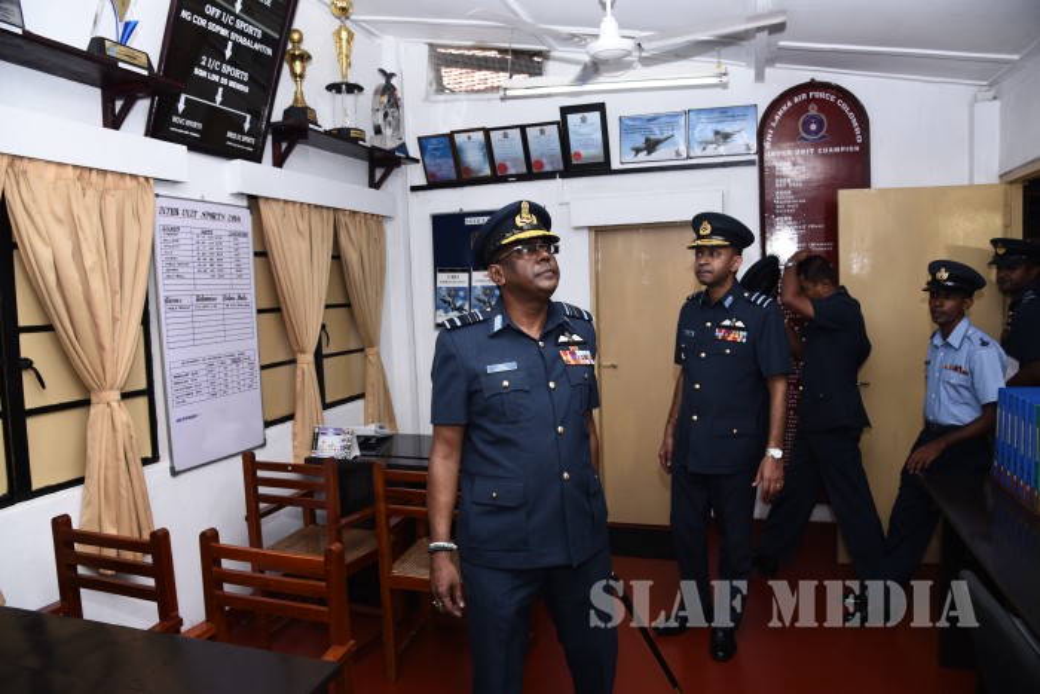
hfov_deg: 73.7
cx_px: 520
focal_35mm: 24
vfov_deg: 53.2
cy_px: 347
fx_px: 693
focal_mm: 24
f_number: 5.6
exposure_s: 1/125
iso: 200
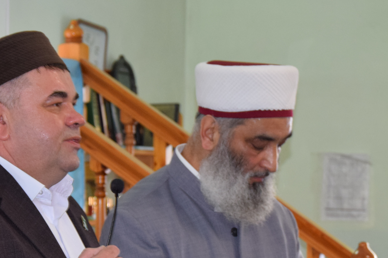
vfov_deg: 8.1
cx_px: 186
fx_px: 1821
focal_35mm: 169
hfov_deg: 12.2
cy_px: 231
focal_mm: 52
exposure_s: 1/100
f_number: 5
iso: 800
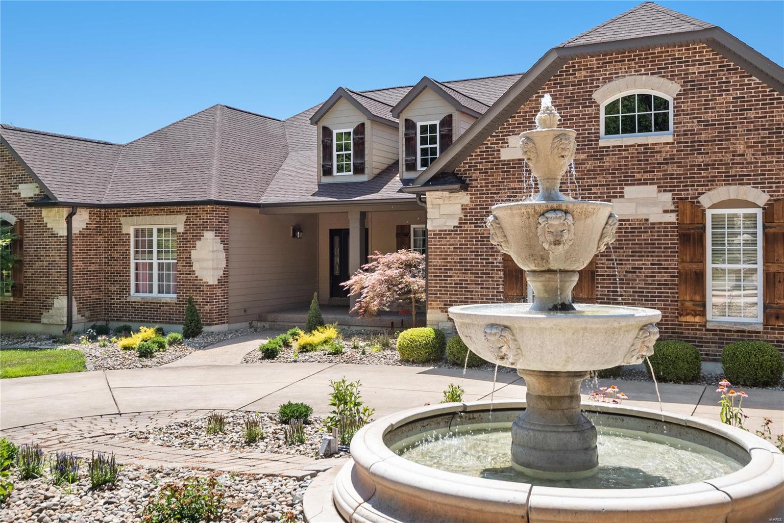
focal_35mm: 36
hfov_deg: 53.1
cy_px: 262
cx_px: 392
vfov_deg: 36.9
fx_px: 784
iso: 400
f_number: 8
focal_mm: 18
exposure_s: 1/320
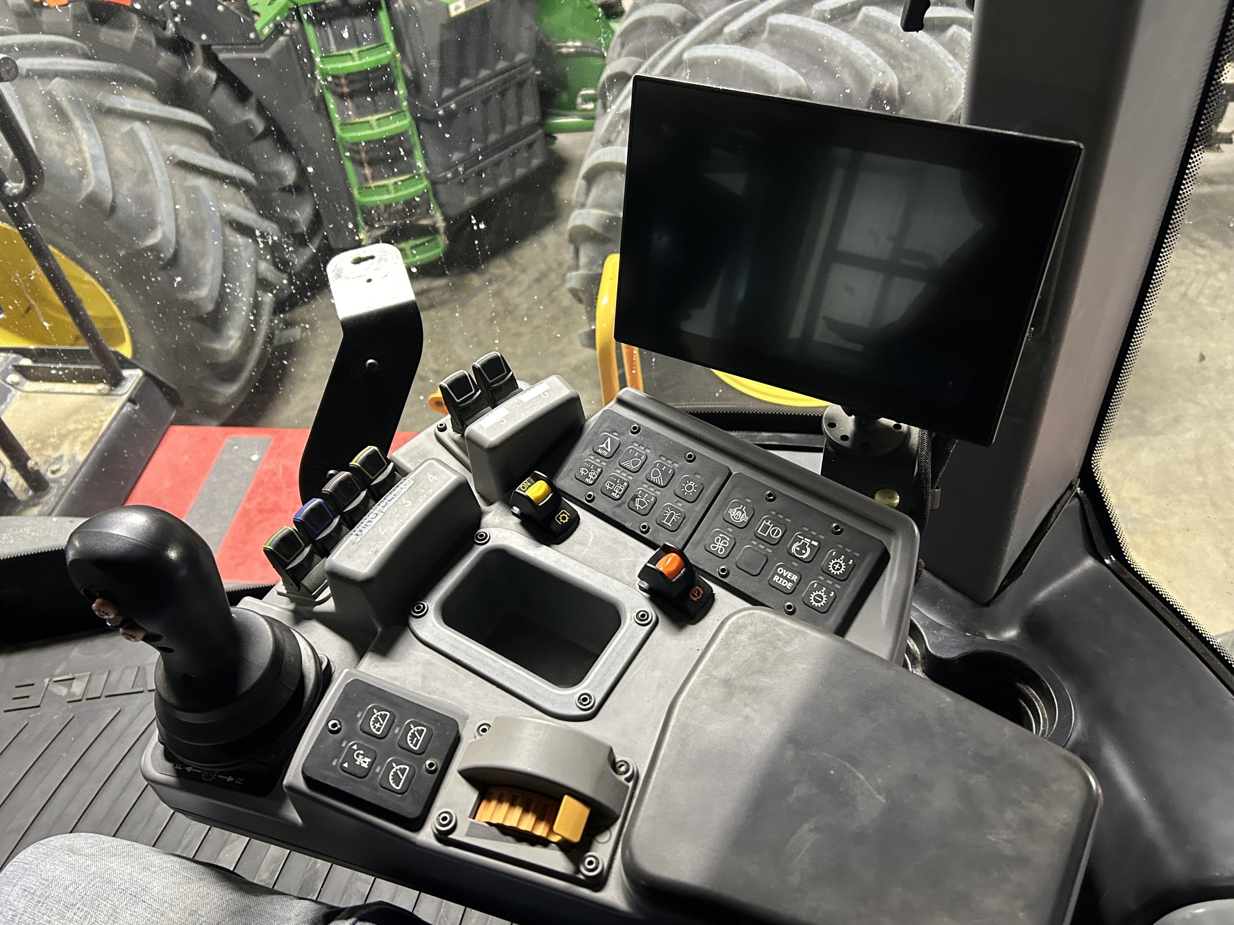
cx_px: 595
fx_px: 963
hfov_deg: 65.3
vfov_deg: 51.3
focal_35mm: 27
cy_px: 447
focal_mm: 5.7
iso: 320
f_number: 1.5
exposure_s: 1/60
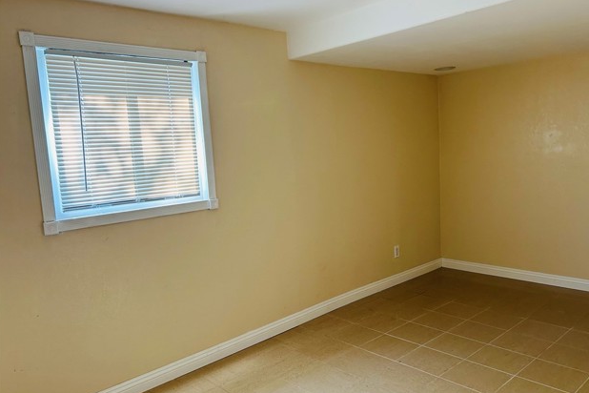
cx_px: 299
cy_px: 197
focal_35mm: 28
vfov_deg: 46.4
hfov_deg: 65.5
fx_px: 458
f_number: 1.5
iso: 125
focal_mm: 5.7
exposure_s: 1/62
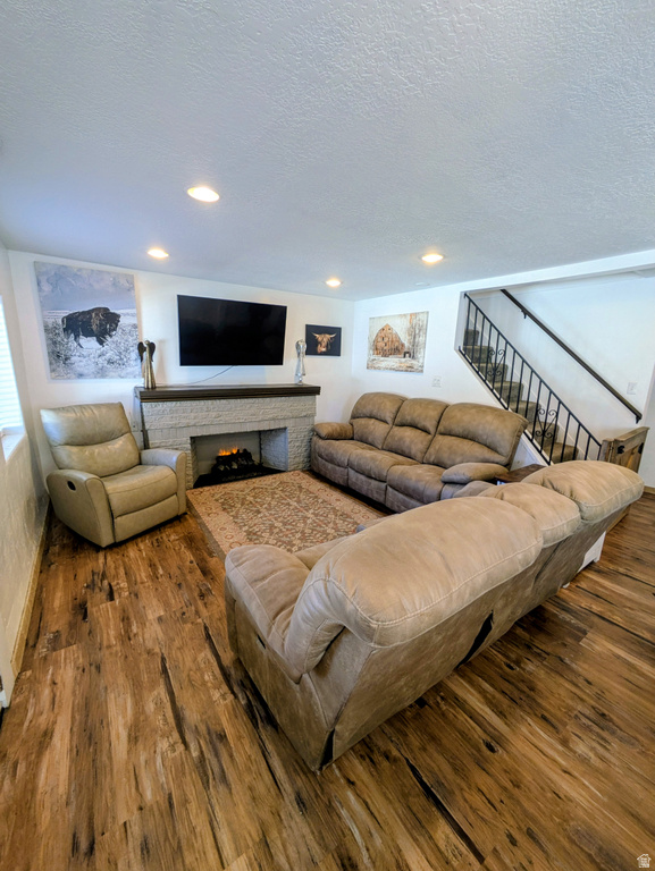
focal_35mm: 14
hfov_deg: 85.7
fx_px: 353
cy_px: 436
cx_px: 328
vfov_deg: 102.0
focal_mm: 1.83
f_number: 2.2
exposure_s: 1/40
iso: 55
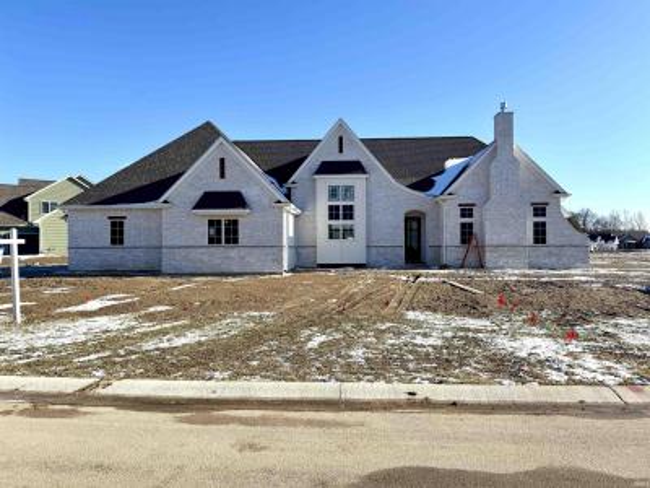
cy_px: 244
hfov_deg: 71.6
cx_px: 325
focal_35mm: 24
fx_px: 451
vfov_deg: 56.8
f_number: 1.78
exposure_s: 1/4950
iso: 80
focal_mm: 6.76
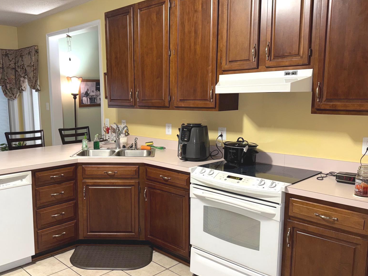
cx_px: 148
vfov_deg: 44.1
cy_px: 148
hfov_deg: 56.4
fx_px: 340
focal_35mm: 32
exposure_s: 1/17
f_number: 1.78
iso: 100
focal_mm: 6.76
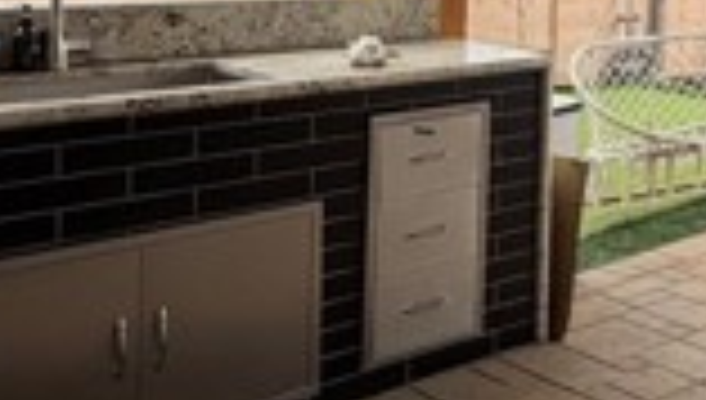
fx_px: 1163
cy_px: -58
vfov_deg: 18.6
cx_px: 805
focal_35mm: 62
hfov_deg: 29.8
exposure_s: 1/220
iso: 40
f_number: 2.2
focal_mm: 2.22
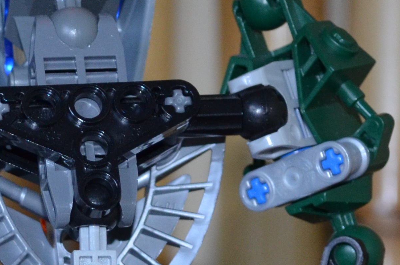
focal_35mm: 257
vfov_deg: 5.3
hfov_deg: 8.0
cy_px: 395
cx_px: 2
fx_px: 2850
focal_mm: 42
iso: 800
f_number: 5.3
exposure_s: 1/60
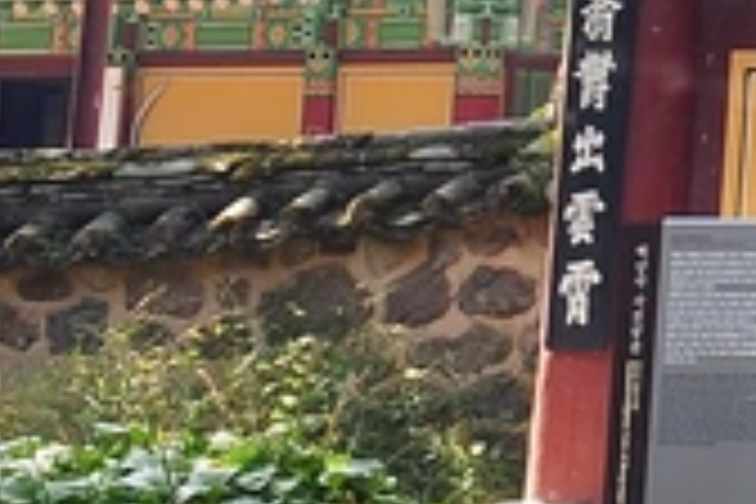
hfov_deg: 7.0
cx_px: 2074
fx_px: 5691
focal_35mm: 271
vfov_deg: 4.9
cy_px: -677
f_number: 22
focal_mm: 38
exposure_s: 1/8
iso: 200
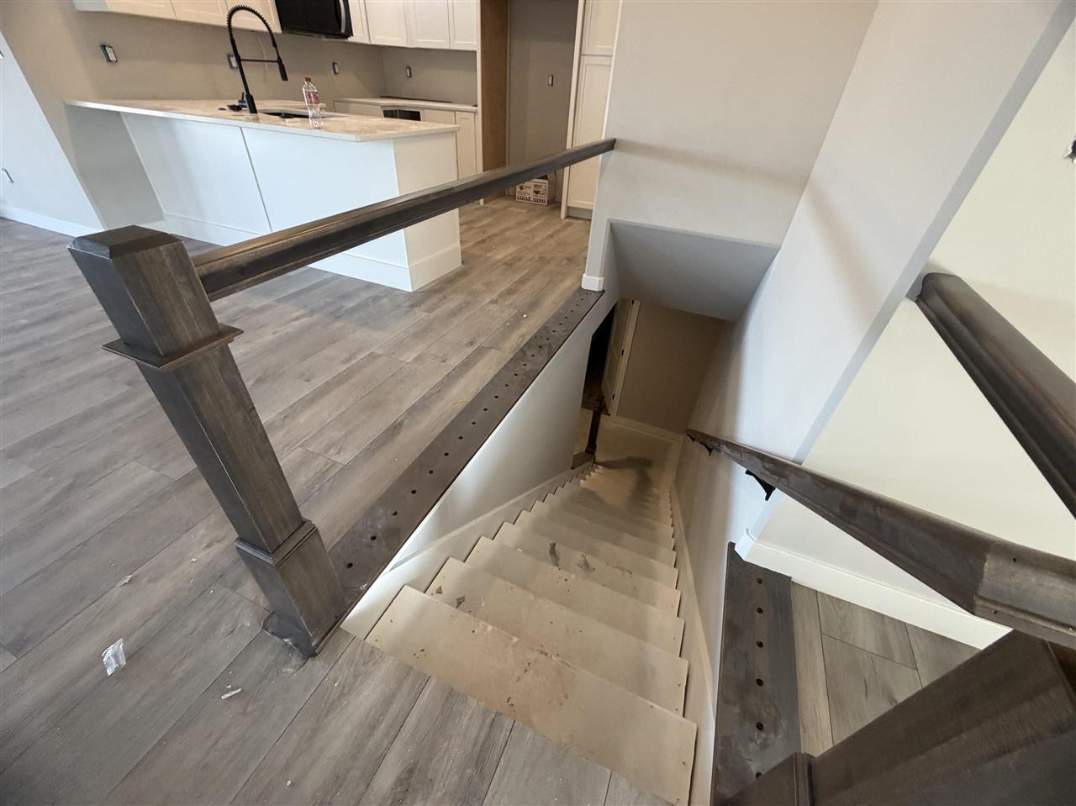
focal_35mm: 14
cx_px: 538
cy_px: 403
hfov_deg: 102.1
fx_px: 435
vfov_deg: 85.6
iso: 320
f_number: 2.2
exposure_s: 1/120
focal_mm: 2.22
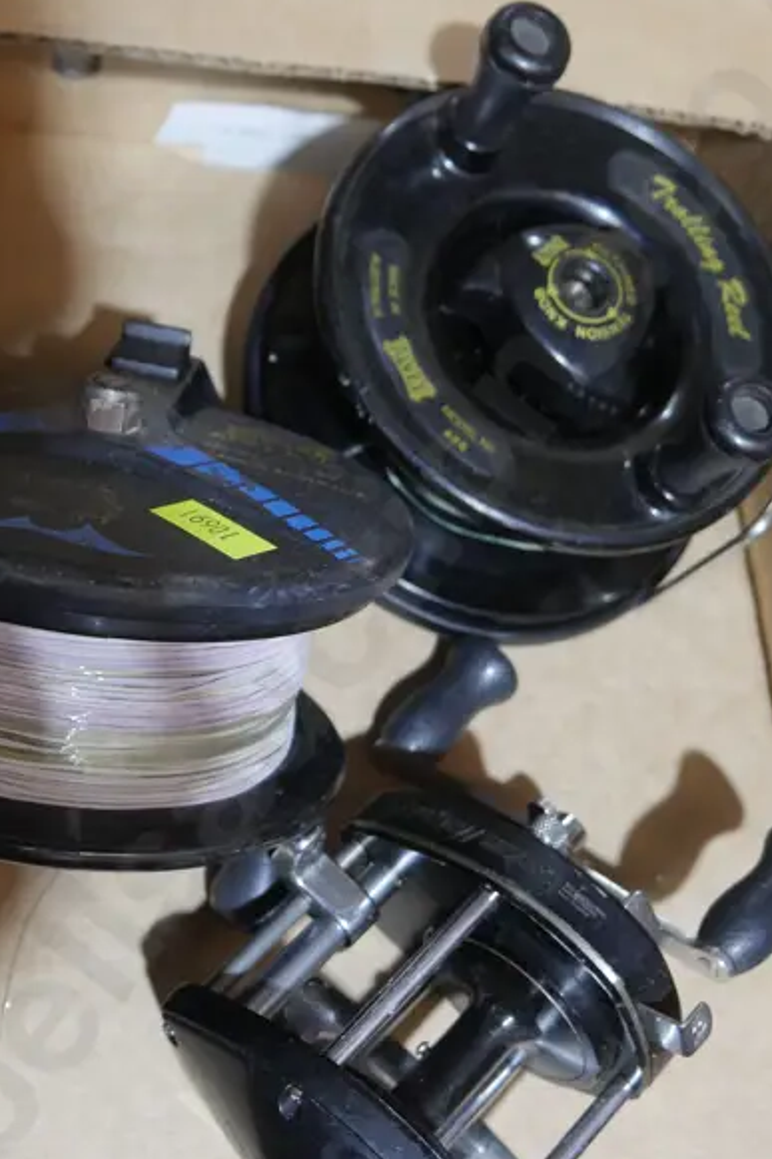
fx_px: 1770
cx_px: 288
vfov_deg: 36.1
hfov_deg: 24.5
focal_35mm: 55
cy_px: 706
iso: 1000
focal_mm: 15
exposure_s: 1/60
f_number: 3.6
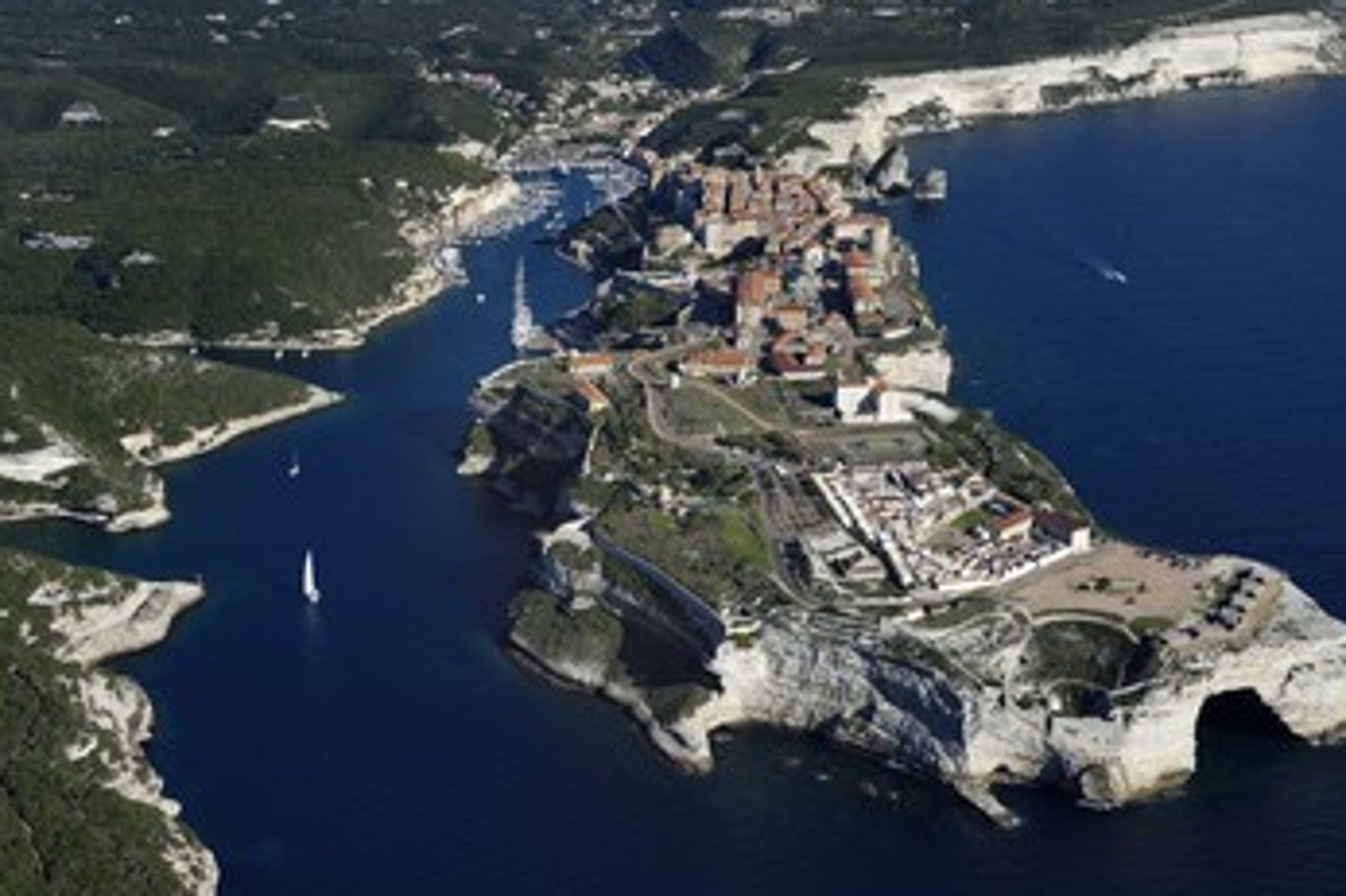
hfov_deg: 42.7
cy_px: 396
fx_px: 1719
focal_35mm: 46
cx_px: 710
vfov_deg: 29.2
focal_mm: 38
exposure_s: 1/800
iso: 320
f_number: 11
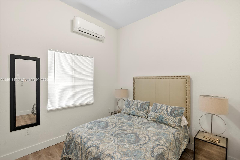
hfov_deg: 96.7
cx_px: 120
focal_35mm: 16
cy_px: 80
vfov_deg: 73.7
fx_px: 107
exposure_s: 1.3
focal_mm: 16
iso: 100
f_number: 9
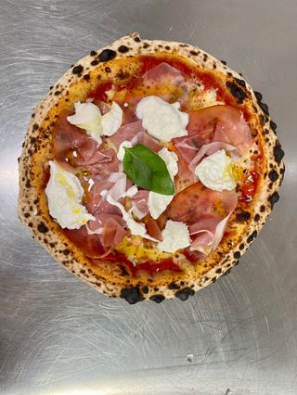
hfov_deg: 53.1
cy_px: 198
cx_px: 148
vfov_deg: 67.3
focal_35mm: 26
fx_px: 297
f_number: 1.5
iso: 80
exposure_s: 1/100
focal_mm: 5.7
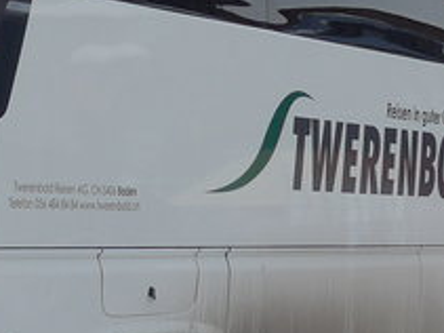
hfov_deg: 11.8
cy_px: -72
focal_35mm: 165
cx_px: -46
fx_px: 2115
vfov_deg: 8.9
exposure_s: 1/640
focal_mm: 6
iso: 80
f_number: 2.8
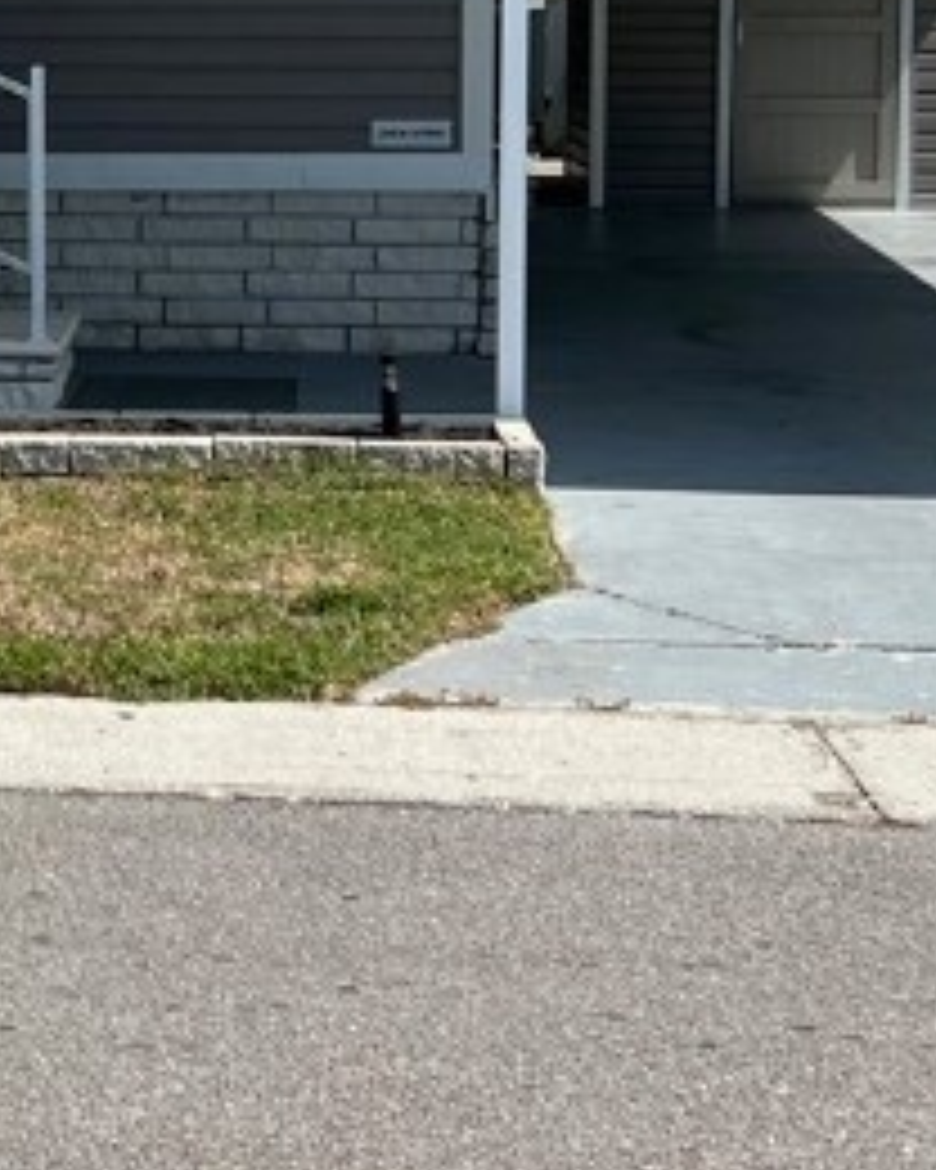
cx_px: -14
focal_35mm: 100
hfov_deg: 15.1
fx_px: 3463
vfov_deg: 19.0
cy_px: 220
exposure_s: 1/4630
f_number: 1.5
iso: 50
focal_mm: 5.7
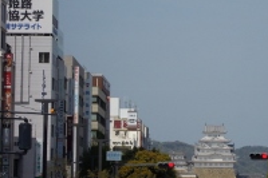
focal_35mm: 255
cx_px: 218
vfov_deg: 5.4
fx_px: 1897
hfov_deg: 8.1
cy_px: 56
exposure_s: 1/640
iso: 100
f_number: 6.6
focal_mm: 25
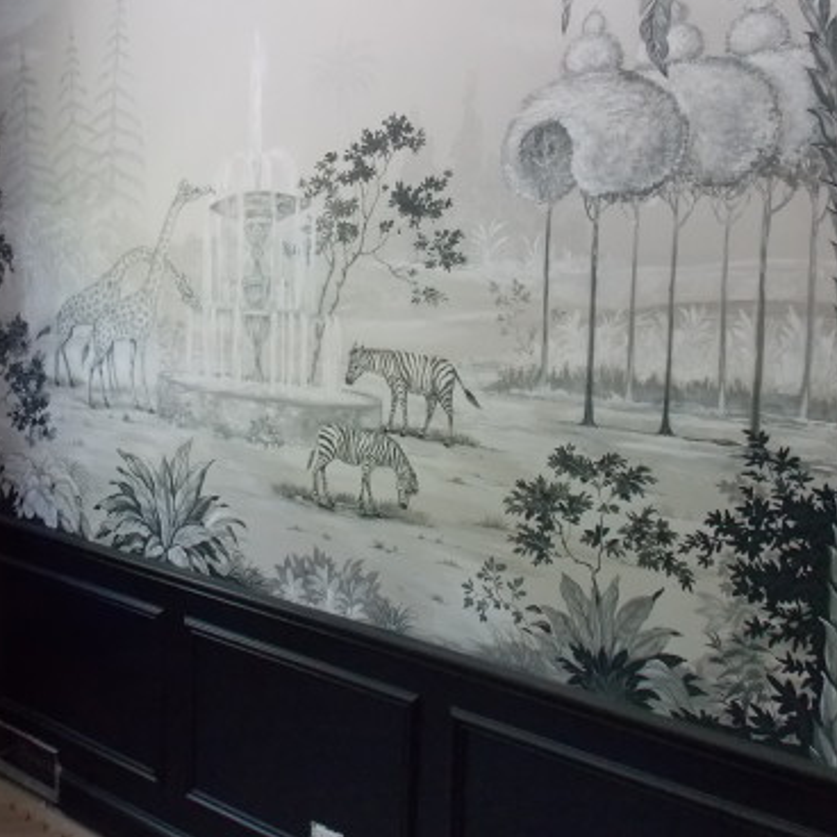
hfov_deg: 48.1
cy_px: 342
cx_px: 324
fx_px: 930
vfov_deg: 48.2
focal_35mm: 34
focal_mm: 4
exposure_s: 1/20
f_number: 3.1
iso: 400
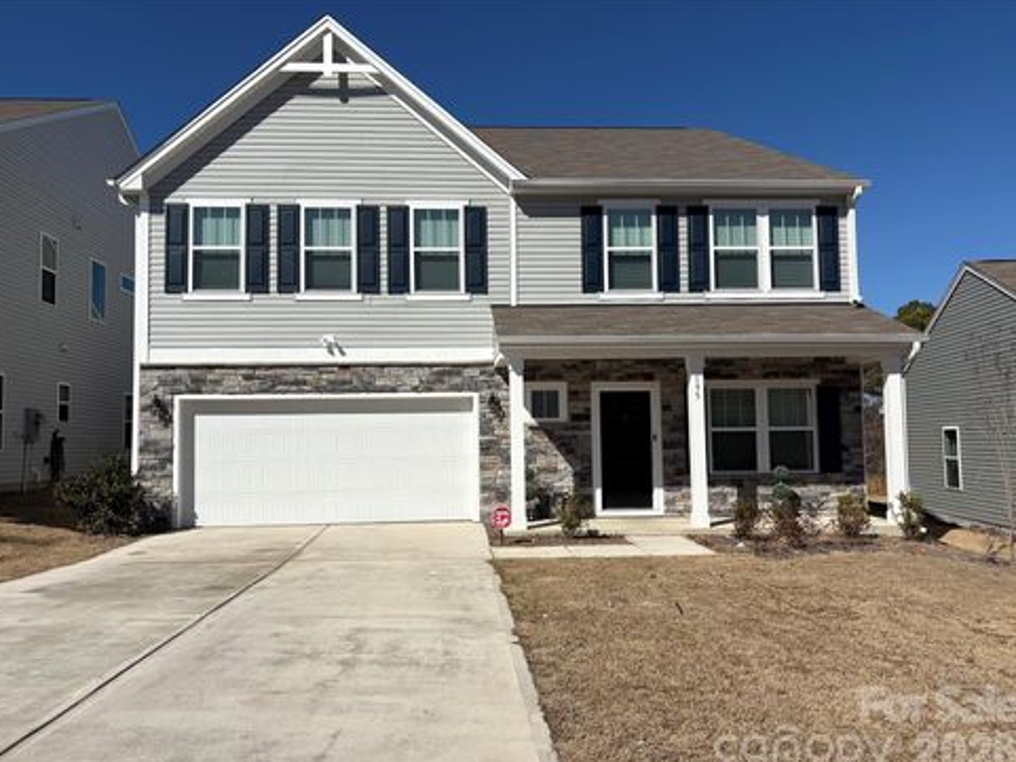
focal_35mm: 27
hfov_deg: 65.3
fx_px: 793
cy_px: 392
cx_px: 496
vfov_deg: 51.4
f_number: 1.6
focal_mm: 5.96
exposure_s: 1/7813
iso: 50
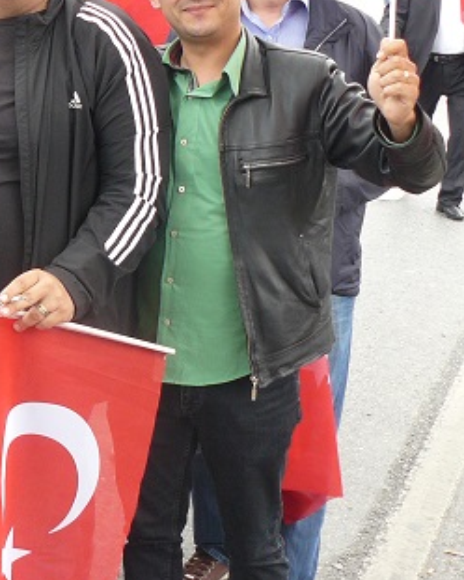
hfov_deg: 18.2
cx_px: -129
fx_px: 1355
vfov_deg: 23.9
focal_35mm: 79
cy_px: 141
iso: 100
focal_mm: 6
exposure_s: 1/100
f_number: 3.6
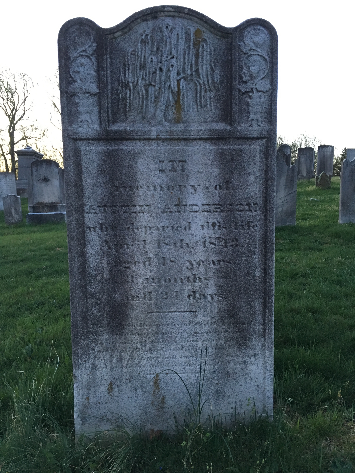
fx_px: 397
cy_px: 236
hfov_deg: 48.2
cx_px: 178
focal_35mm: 29
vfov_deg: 61.7
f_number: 2.2
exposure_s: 1/30
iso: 160
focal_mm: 4.15
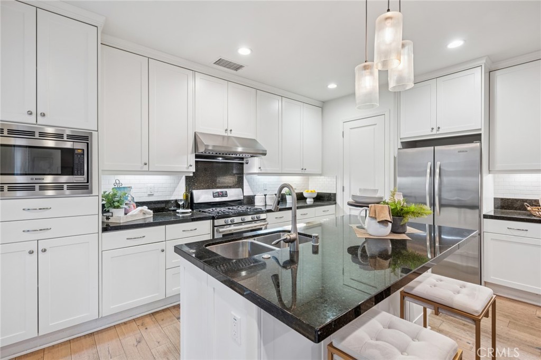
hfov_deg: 96.8
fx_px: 240
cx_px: 270
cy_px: 180
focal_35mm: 16
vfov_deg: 73.7
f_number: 9
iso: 400
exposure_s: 1/6
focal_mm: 16
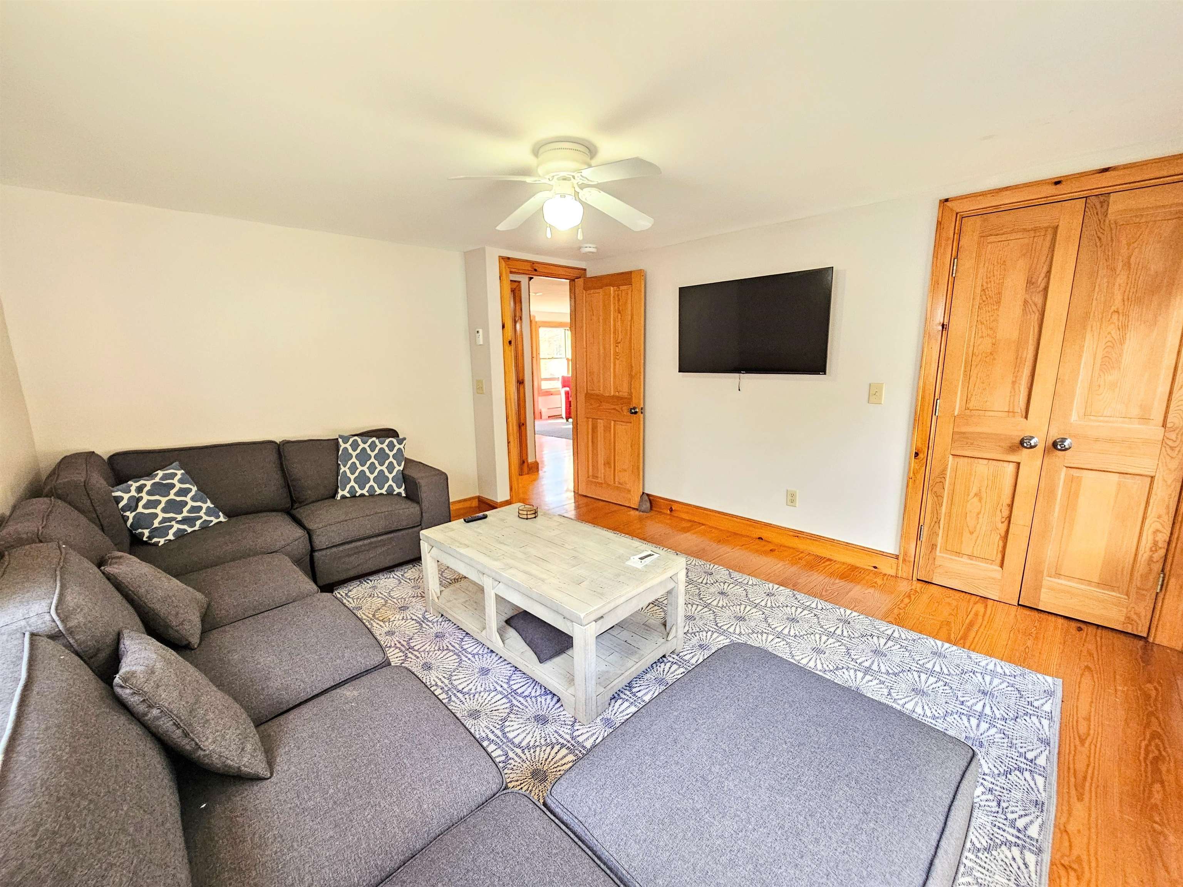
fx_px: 444
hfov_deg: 106.2
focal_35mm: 13
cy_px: 444
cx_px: 592
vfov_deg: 89.9
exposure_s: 1/60
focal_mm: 2.2
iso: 320
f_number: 2.2
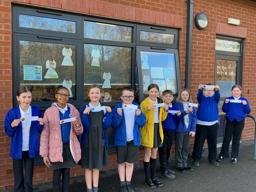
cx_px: 108
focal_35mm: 34
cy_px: 95
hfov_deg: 53.7
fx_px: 251
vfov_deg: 41.8
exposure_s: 1/120
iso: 20
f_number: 1.8
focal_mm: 3
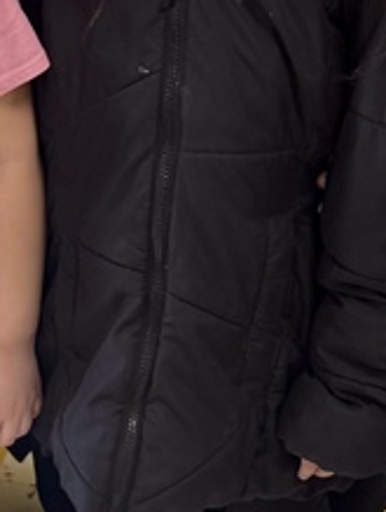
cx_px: 119
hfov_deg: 13.2
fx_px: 1660
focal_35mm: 112
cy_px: 234
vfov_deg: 17.5
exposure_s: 1/60
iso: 125
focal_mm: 6.76
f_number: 1.78
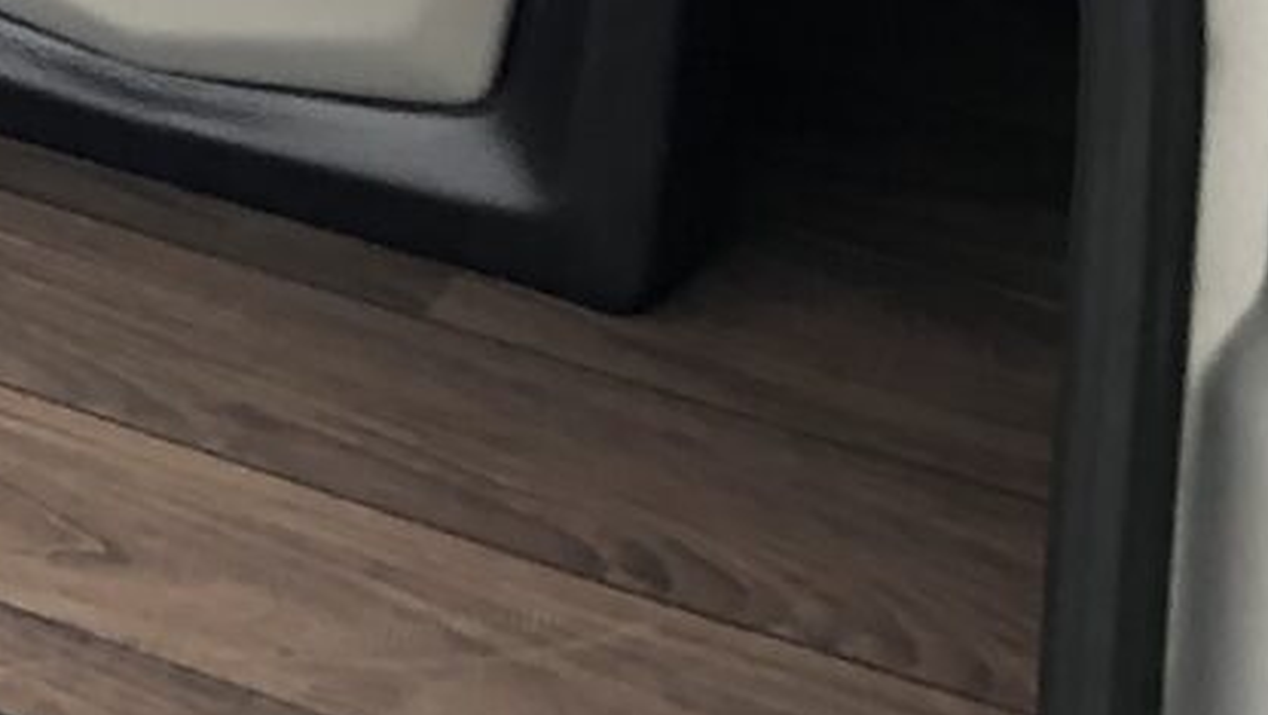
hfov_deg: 10.3
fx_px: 6325
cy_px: -2105
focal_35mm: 188
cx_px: -1445
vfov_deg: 5.6
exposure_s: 1/120
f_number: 1.8
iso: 20
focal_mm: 3.99
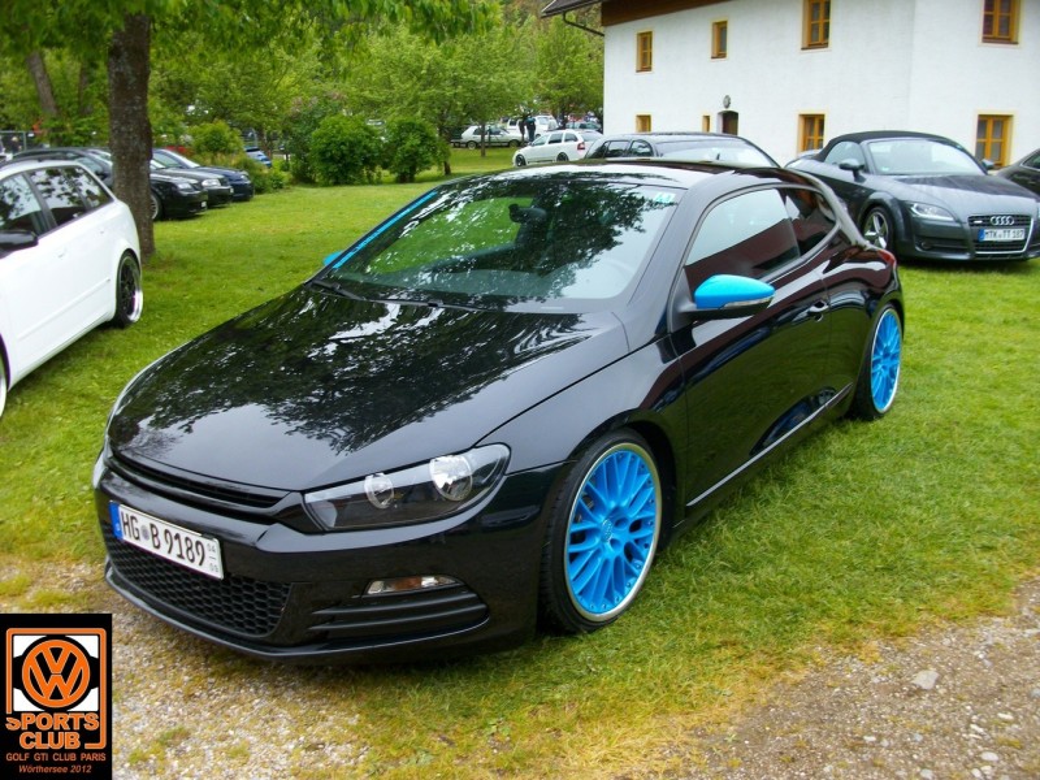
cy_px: 390
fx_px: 1021
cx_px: 520
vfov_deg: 41.8
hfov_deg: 54.0
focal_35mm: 34
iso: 80
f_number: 2.9
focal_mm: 5.7
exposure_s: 1/117
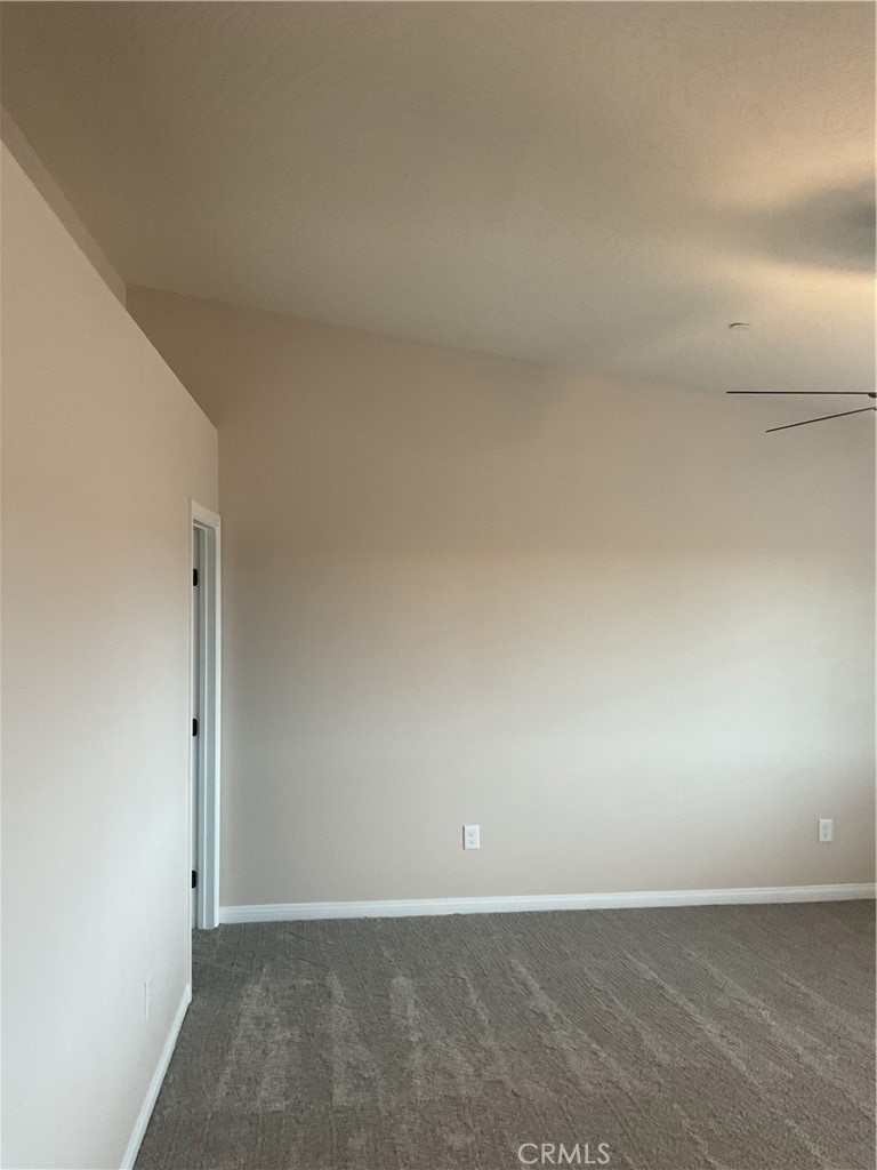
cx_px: 438
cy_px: 585
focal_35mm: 29
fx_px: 980
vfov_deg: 61.7
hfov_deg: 48.2
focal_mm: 3
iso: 100
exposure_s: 1/60
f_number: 1.8
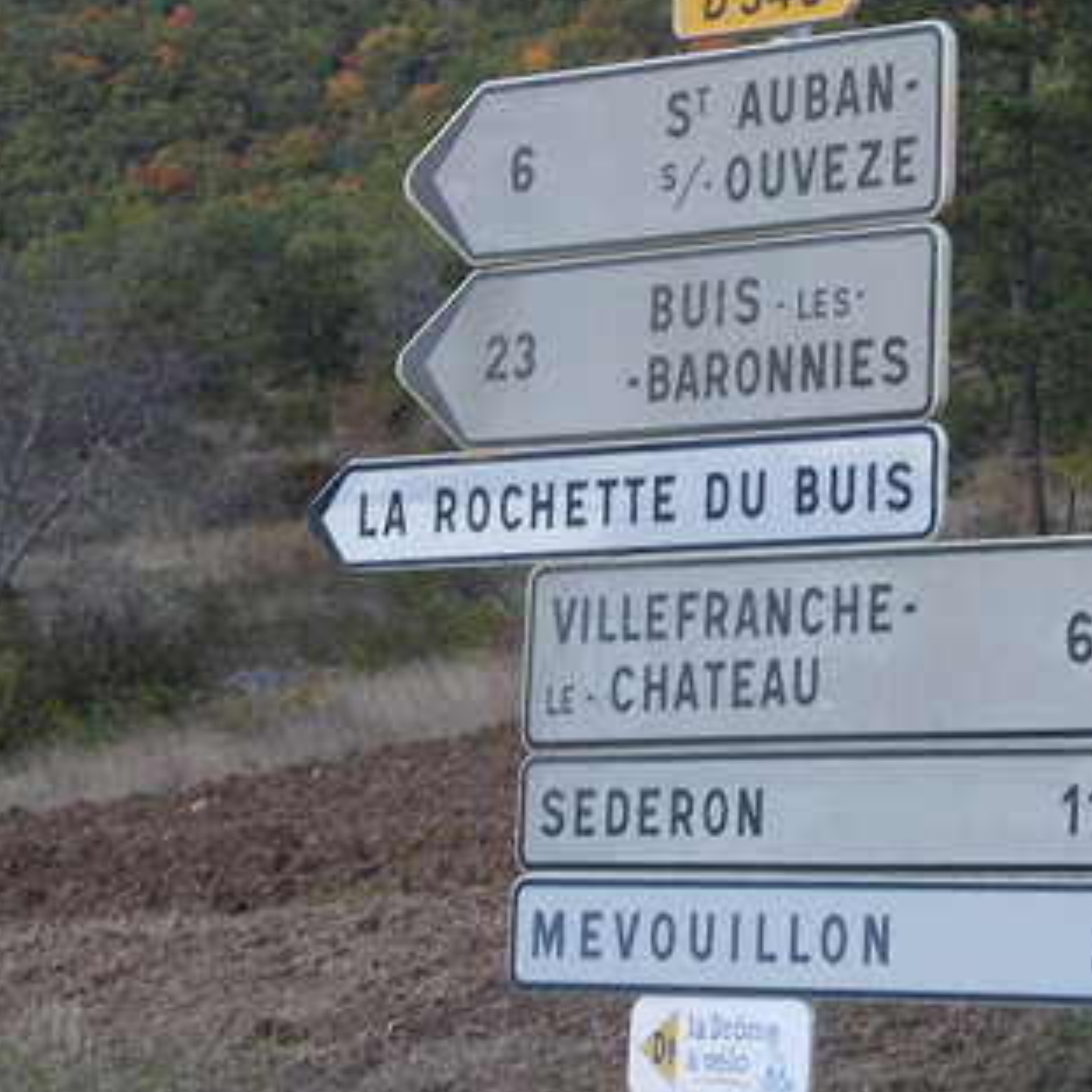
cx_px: 742
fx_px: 5818
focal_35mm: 163
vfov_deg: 10.7
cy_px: 480
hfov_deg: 10.7
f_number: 5.3
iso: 200
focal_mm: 13.6
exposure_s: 1/50
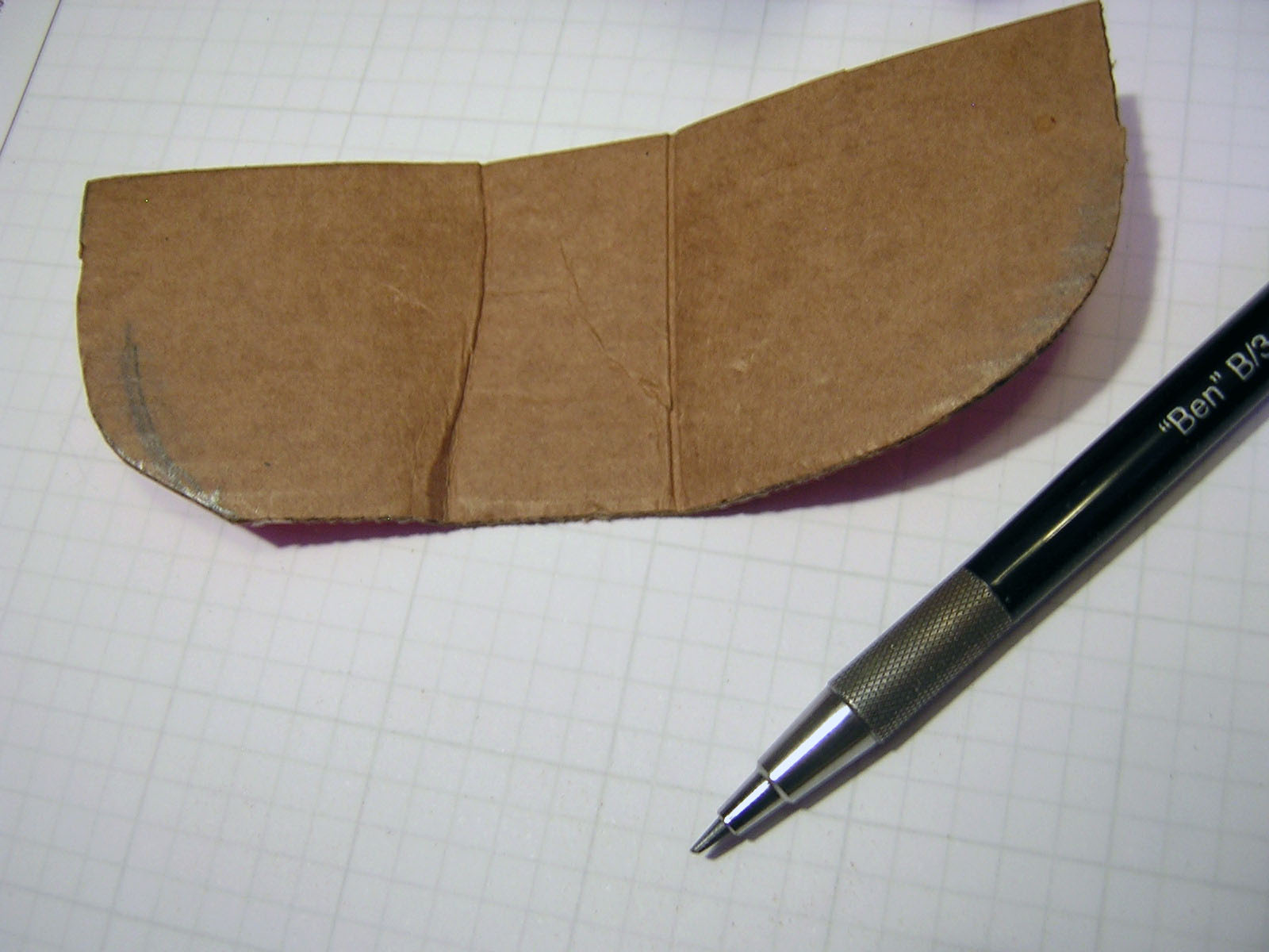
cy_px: 476
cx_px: 634
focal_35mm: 36
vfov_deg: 39.7
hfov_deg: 51.4
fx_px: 1320
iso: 105
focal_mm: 4.7
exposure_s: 1/3.5
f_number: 2.6
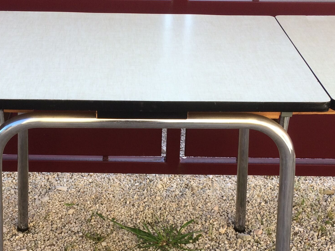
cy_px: 161
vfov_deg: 22.9
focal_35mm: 64
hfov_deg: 30.2
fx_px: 619
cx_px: 146
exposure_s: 1/376
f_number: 2.2
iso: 32
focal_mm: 4.15
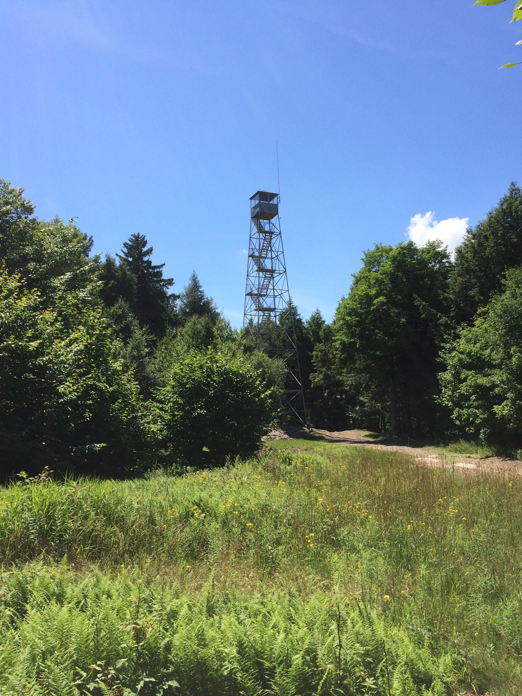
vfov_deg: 61.7
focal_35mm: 29
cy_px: 348
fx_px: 583
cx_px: 261
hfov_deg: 48.2
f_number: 2.2
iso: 32
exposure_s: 1/1786
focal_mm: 4.15
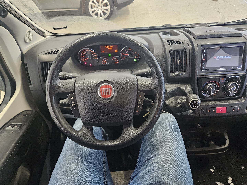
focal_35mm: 23
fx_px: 164
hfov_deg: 73.9
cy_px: 92
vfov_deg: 58.9
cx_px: 124
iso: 800
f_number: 1.8
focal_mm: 5.4
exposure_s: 1/100
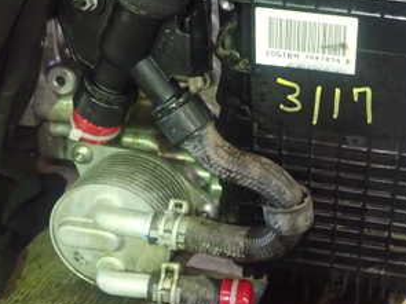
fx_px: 715
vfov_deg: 23.8
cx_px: 355
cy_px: 83
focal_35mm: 61
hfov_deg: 30.5
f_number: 2.3
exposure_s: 1/25
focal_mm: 5.4
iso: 800
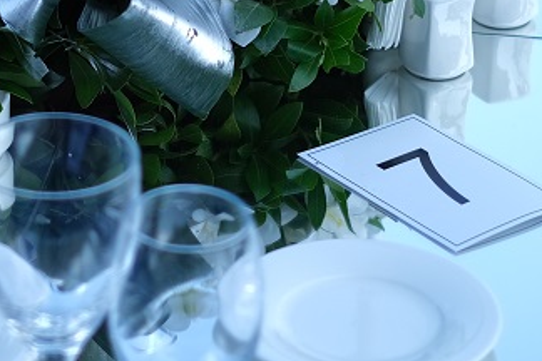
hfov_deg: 10.5
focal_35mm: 196
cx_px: 77
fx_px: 2951
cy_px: -269
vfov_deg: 6.8
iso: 80
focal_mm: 35
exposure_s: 1/1000
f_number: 1.8
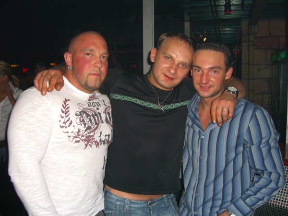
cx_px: 144
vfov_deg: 37.7
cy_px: 108
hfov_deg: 49.0
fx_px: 316
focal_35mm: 38
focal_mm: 7.9
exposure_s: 1/60
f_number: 2.8
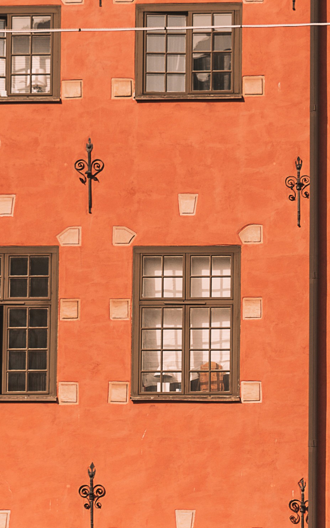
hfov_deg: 4.6
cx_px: 249
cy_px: 345
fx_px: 4072
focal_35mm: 283
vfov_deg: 7.4
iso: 100
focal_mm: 68
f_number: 6.3
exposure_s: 1/320
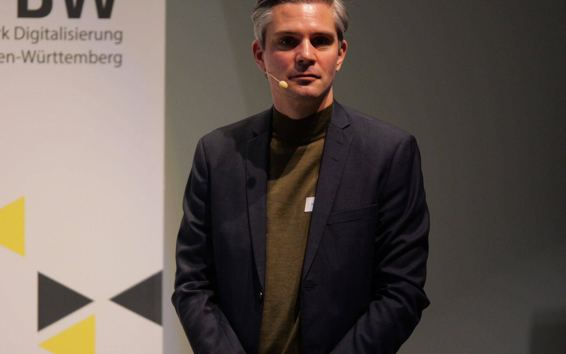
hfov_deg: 7.3
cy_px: 224
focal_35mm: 287
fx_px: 4427
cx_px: 202
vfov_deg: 4.6
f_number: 2.8
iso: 800
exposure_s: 1/320
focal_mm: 100
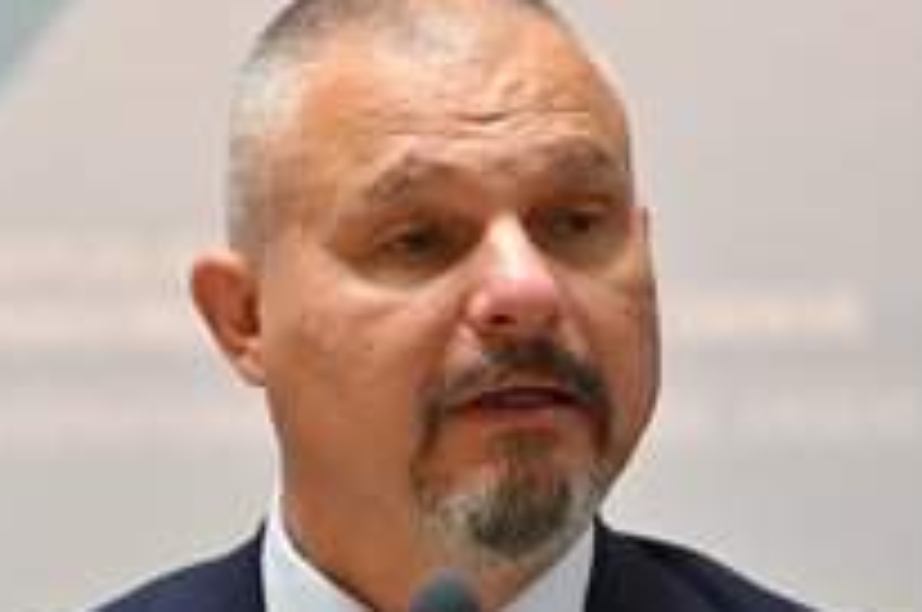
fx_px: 12479
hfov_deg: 4.2
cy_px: 524
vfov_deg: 2.8
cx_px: 454
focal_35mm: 488
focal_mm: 200
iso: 1600
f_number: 2.8
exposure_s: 1/400
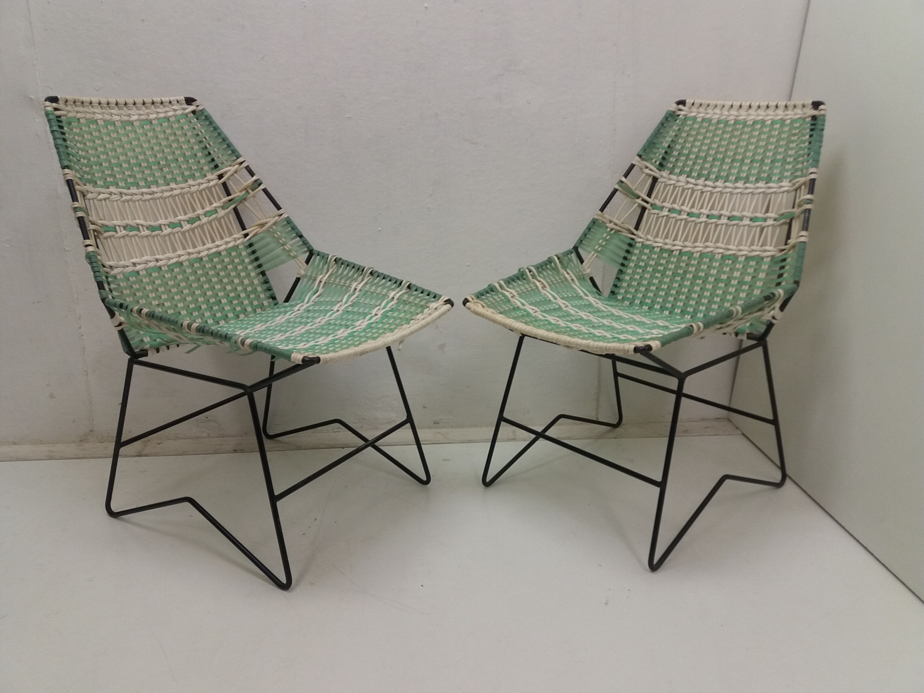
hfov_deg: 63.4
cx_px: 462
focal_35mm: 28
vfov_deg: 49.7
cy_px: 346
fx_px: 747
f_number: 1.9
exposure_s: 1/33
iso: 64
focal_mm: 3.7
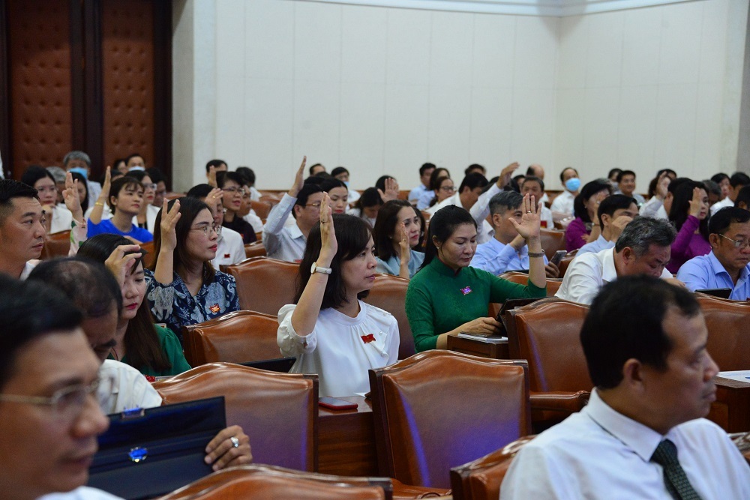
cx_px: 375
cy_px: 250
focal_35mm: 82
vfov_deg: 16.7
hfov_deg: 24.8
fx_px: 1708
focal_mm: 82
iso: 5600
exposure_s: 1/160
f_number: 5.6
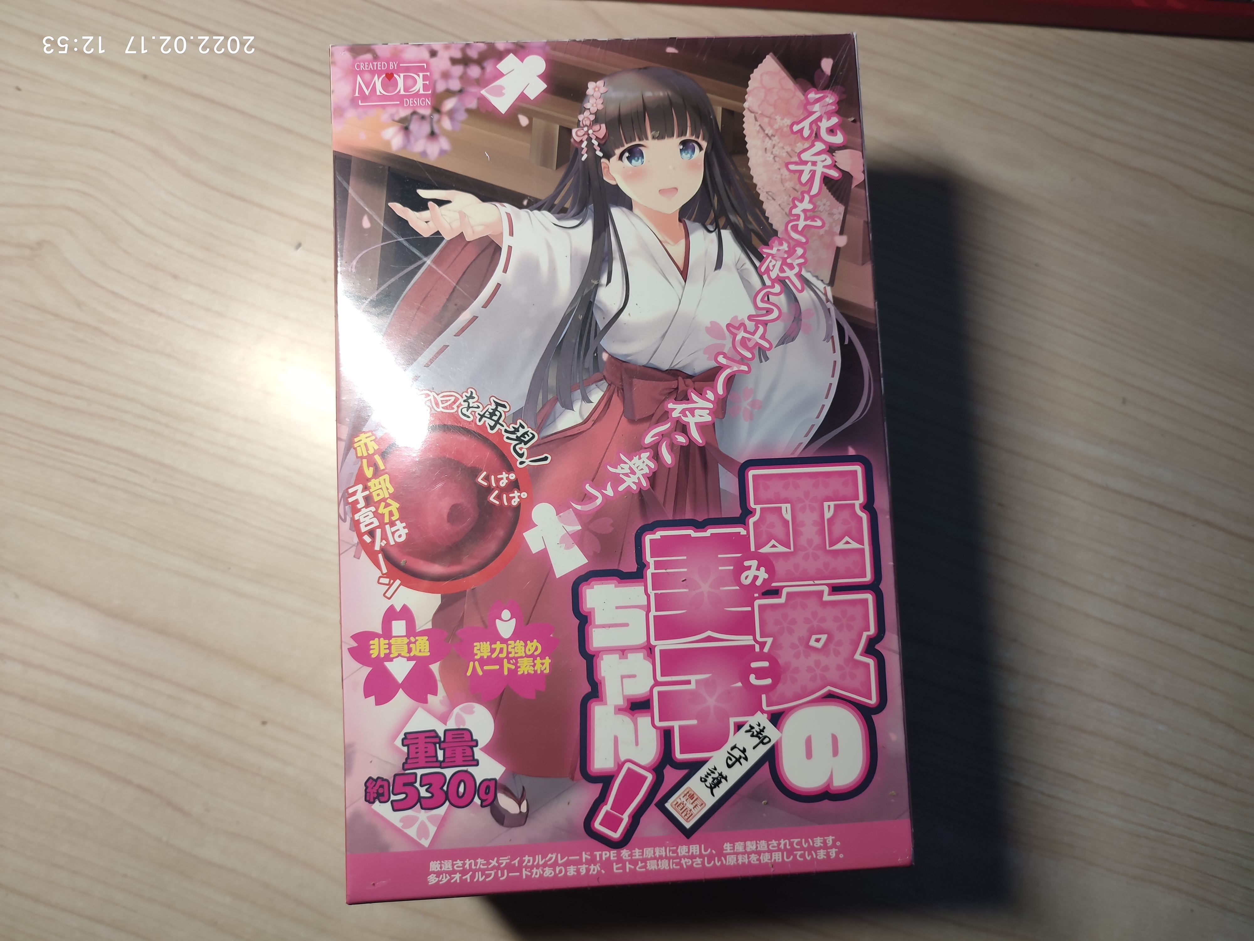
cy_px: 470
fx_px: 906
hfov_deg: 69.4
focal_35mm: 25
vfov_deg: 54.9
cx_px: 627
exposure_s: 1/50
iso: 117
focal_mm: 5.96
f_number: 1.75
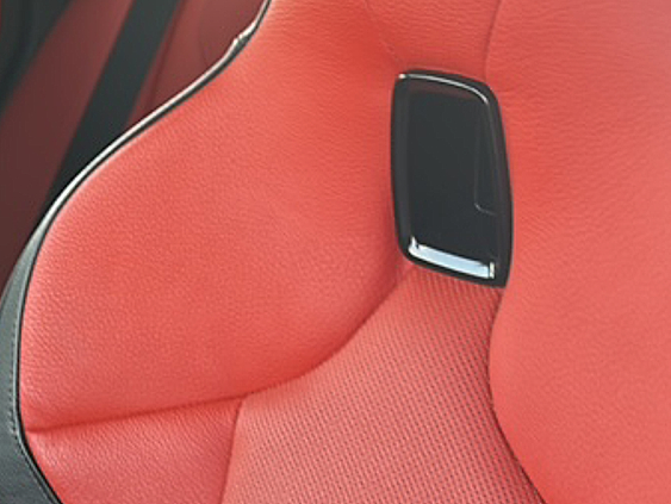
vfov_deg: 20.7
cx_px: -19
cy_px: 185
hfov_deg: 25.8
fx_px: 1377
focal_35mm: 71
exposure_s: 1/82
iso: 80
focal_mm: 6.86
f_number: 1.78
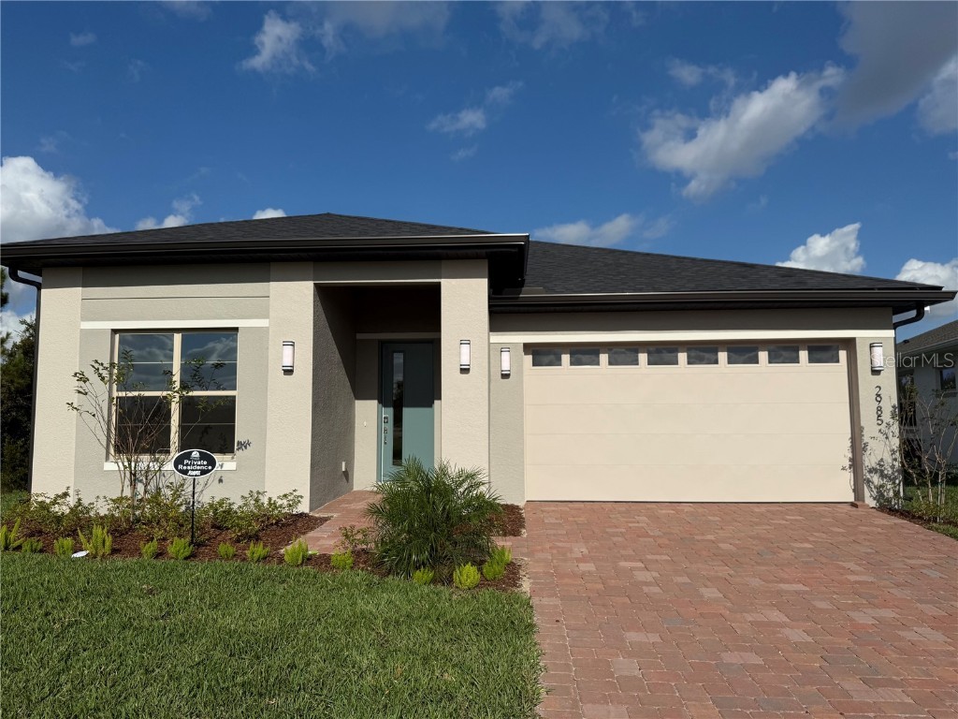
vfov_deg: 56.8
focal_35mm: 24
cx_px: 479
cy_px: 360
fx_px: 664
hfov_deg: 71.6
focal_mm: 6.76
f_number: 1.78
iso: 64
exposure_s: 1/14286
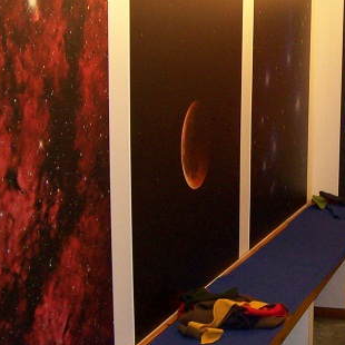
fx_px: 925
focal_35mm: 82
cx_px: 338
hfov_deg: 20.5
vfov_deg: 21.0
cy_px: 261
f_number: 2.7
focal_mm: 6
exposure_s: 1/64
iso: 200
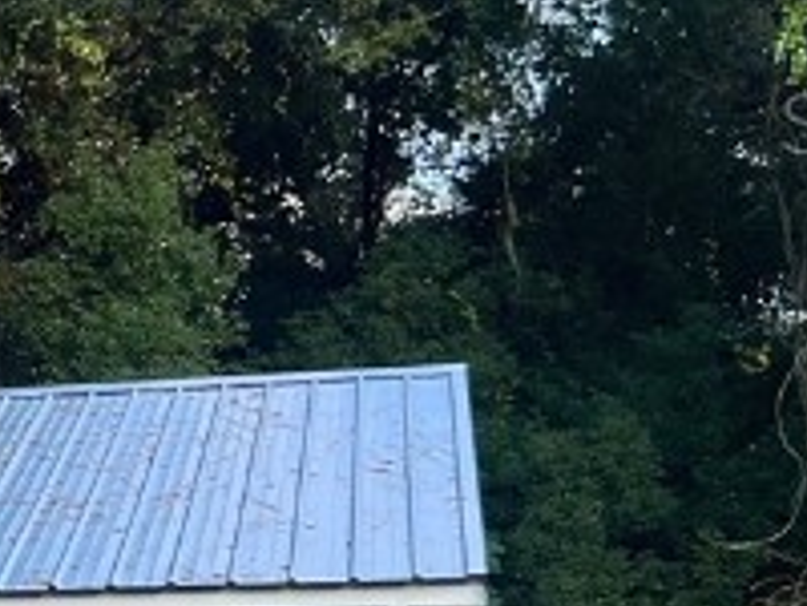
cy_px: 121
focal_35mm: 133
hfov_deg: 12.6
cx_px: -904
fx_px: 3101
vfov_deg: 11.1
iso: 50
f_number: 1.5
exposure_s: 1/499
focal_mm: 5.7
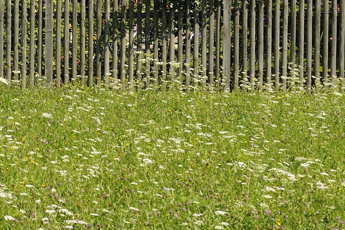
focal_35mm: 217
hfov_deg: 9.3
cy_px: -244
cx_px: -129
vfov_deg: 6.1
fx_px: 2079
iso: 160
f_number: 8
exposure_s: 1/250
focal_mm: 45
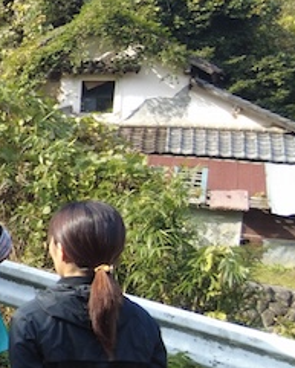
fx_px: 796
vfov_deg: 26.0
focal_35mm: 73
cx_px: -388
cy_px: 199
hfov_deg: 14.6
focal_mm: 4.4
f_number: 1.8
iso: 100
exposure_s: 1/320
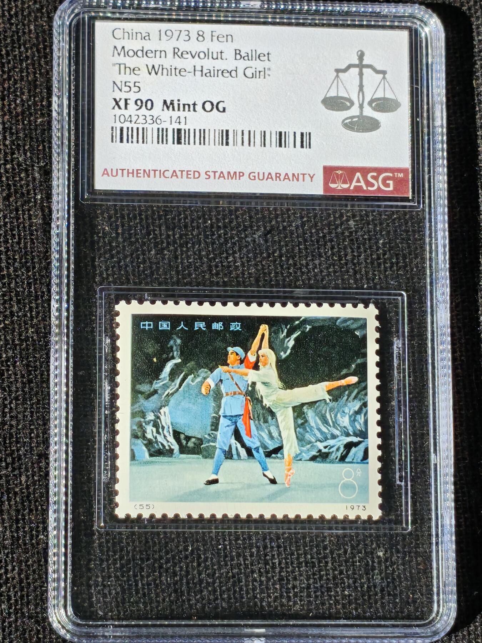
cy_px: 322
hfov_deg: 13.1
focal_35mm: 113
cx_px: 241
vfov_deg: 17.4
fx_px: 2098
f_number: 1.5
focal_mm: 4.94
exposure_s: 1/2567
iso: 50
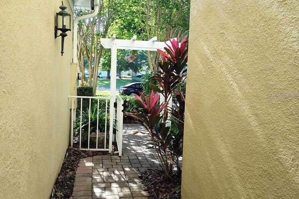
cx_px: 148
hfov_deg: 55.8
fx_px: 282
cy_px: 95
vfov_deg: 38.9
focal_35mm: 34
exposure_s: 1/144
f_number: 1.8
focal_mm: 5.56
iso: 100
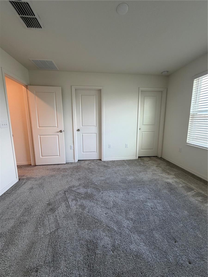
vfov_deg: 102.1
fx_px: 112
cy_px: 138
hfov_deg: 85.7
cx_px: 104
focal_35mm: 14
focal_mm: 2.22
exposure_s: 1/120
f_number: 2.2
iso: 160
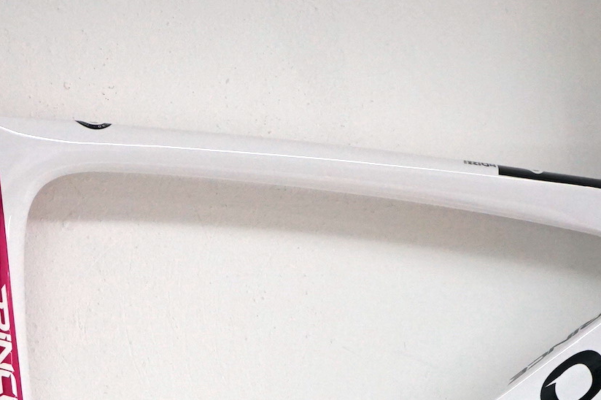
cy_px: 468
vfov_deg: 10.4
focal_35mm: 130
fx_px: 2168
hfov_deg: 15.7
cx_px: 158
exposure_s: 1/160
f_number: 4.5
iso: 1600
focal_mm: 51
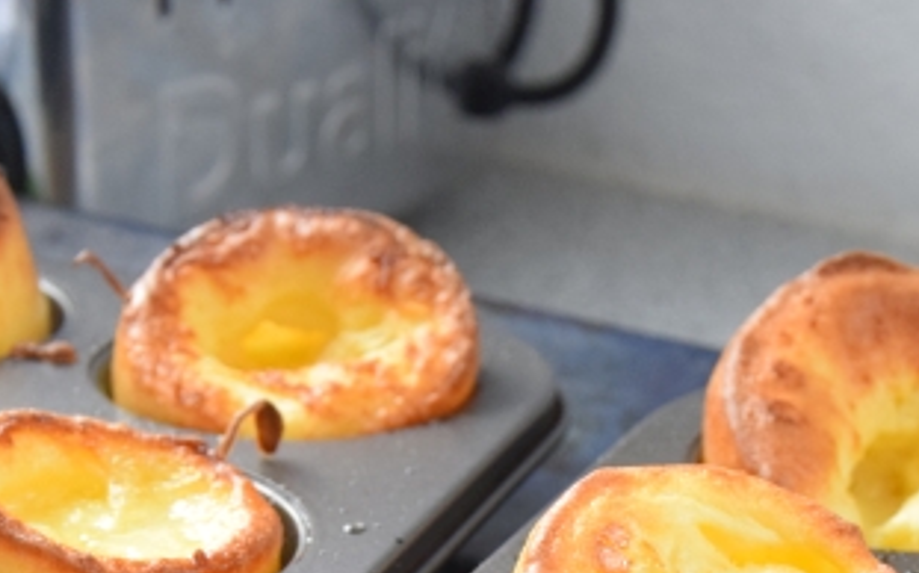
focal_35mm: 126
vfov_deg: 10.2
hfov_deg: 16.5
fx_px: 3154
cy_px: 672
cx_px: 612
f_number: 4.2
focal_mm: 32
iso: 1600
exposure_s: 1/125
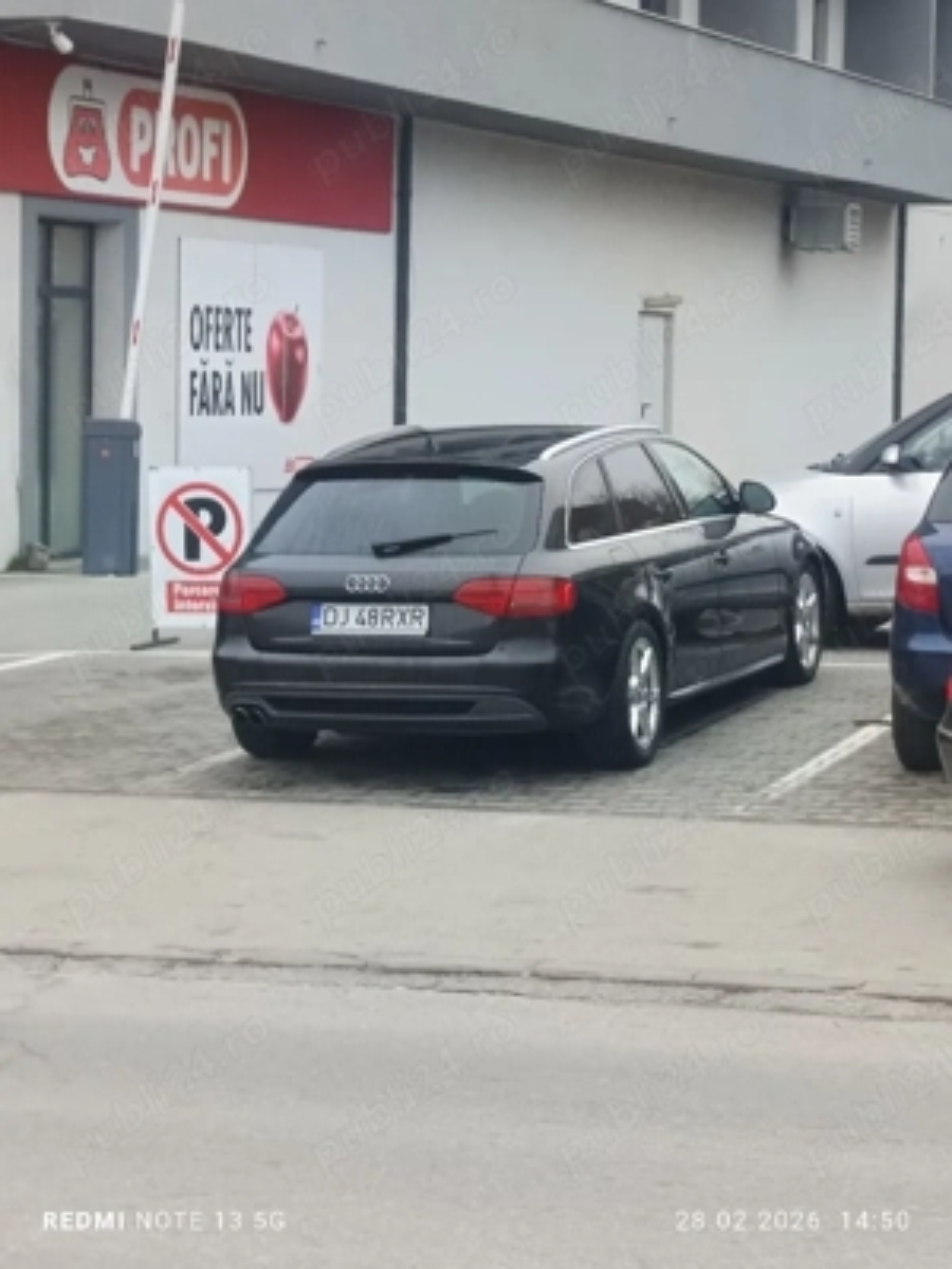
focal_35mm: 24
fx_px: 880
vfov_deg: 71.6
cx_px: 476
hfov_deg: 56.8
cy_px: 634
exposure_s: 1/101
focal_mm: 5.31
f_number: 1.7
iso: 77
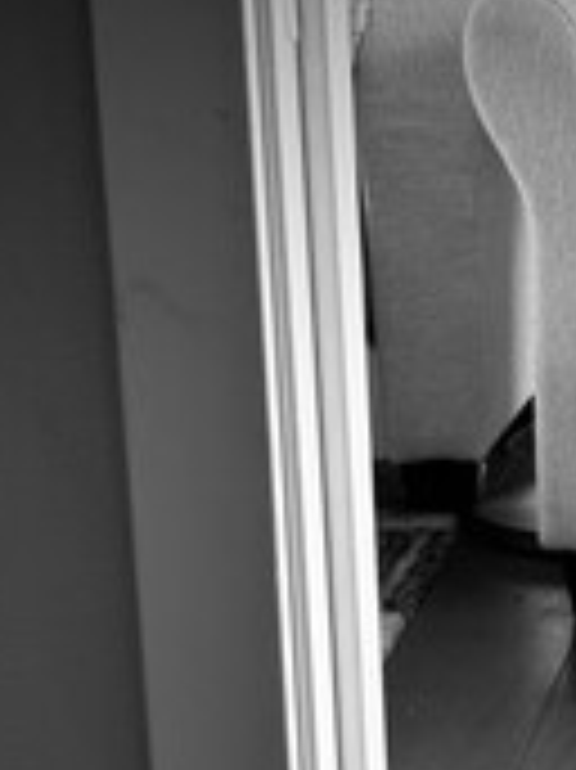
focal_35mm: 150
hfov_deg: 9.8
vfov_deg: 12.6
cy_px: 1128
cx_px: 652
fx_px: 3332
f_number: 1.78
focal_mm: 6.76
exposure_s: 1/60
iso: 100
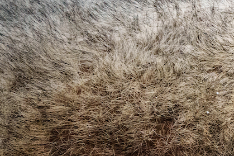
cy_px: 259
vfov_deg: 1.0
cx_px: 518
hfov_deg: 1.5
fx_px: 9031
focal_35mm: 1390
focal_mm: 291
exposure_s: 1/1000
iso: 5000
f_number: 5.6
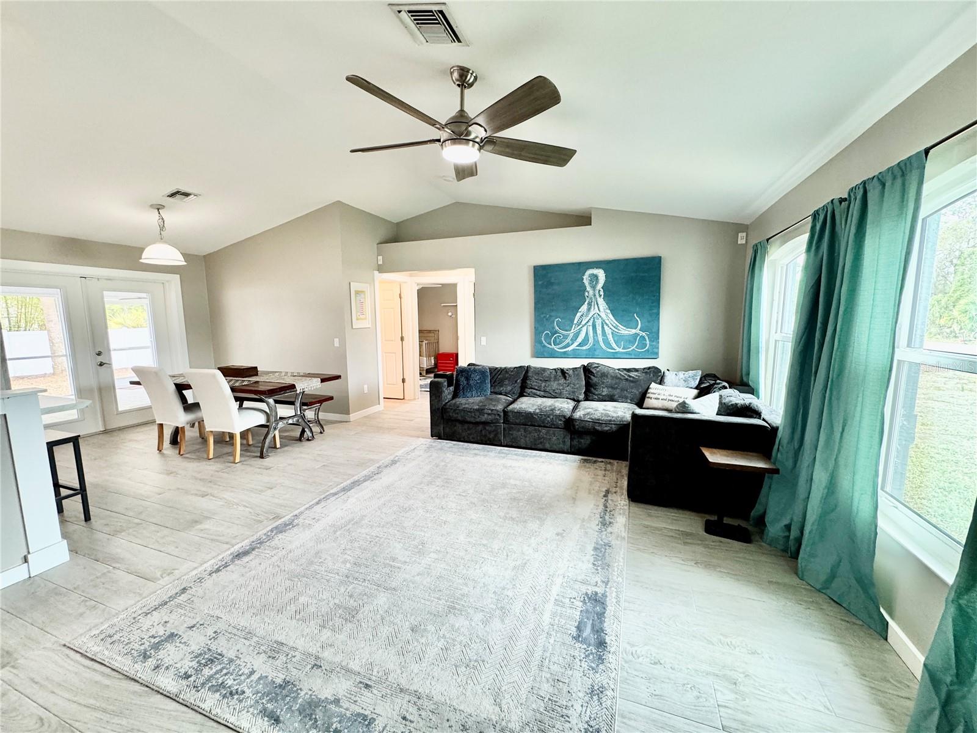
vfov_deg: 85.7
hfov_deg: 102.1
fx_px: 395
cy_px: 366
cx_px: 488
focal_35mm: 14
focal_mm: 2.22
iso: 200
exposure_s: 1/60
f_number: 2.2
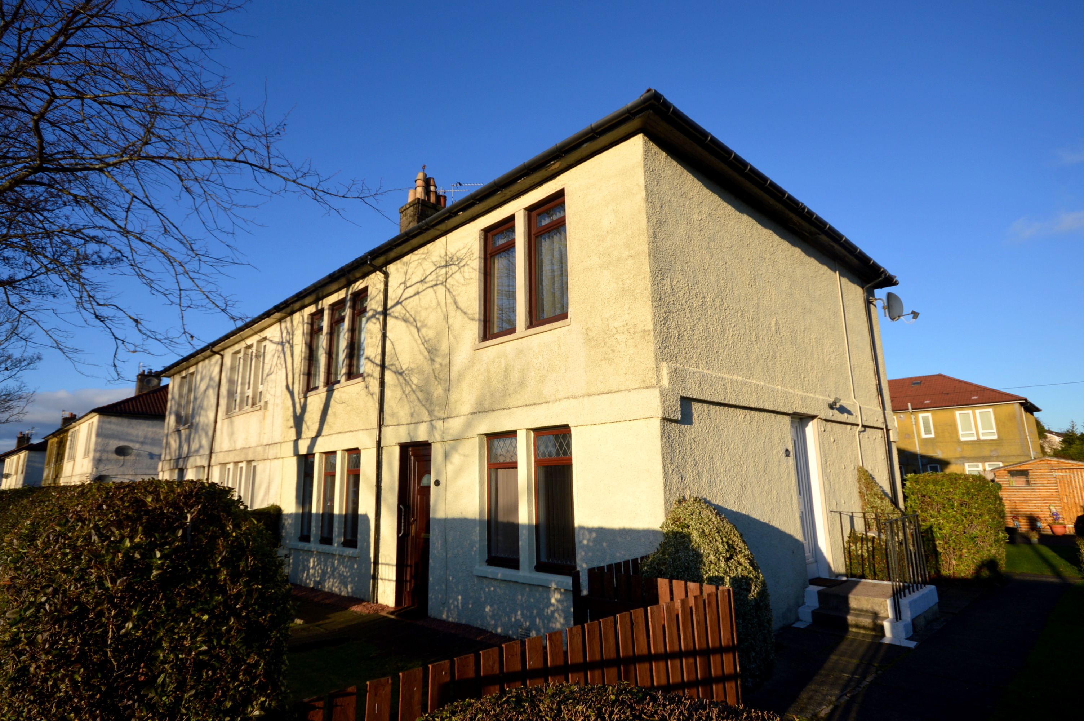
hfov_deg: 90.1
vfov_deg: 67.3
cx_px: 542
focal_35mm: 18
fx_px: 542
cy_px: 360
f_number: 8
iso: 100
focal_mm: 12
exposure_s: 1/250
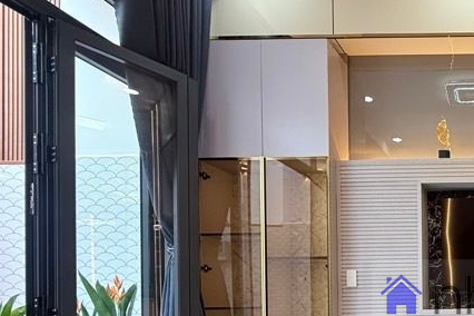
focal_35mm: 35
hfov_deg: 42.9
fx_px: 461
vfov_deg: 35.2
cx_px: 519
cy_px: 297
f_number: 2.2
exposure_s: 1/100
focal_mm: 2.22
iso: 100
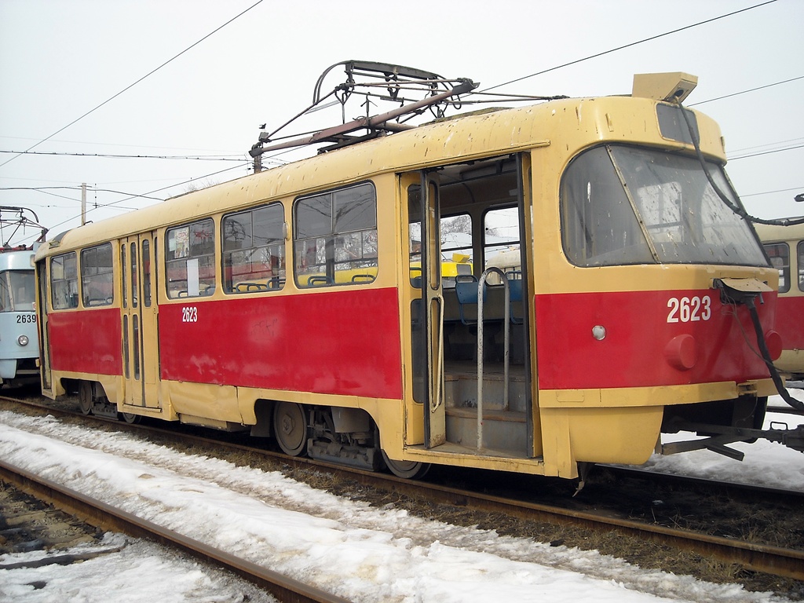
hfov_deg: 42.9
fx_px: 1022
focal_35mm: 44
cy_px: 302
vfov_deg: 32.9
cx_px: 402
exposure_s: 1/141
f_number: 6.1
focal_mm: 7.1
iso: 64
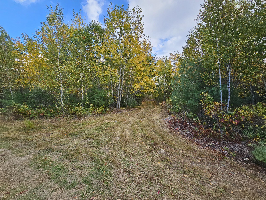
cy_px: 100
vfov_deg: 89.9
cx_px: 133
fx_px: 100
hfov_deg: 106.2
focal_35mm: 13
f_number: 2.2
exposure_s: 1/406
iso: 50
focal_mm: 2.2
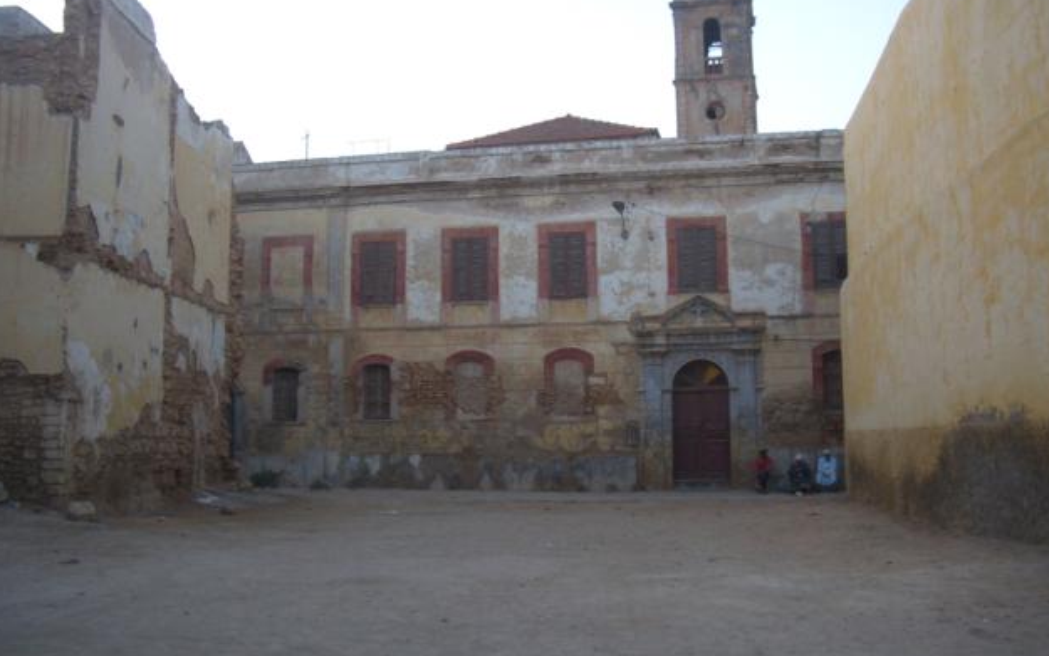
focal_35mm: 38
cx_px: 527
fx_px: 1087
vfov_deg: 33.6
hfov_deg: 51.5
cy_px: 295
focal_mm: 5.8
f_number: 2.6
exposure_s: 1/80
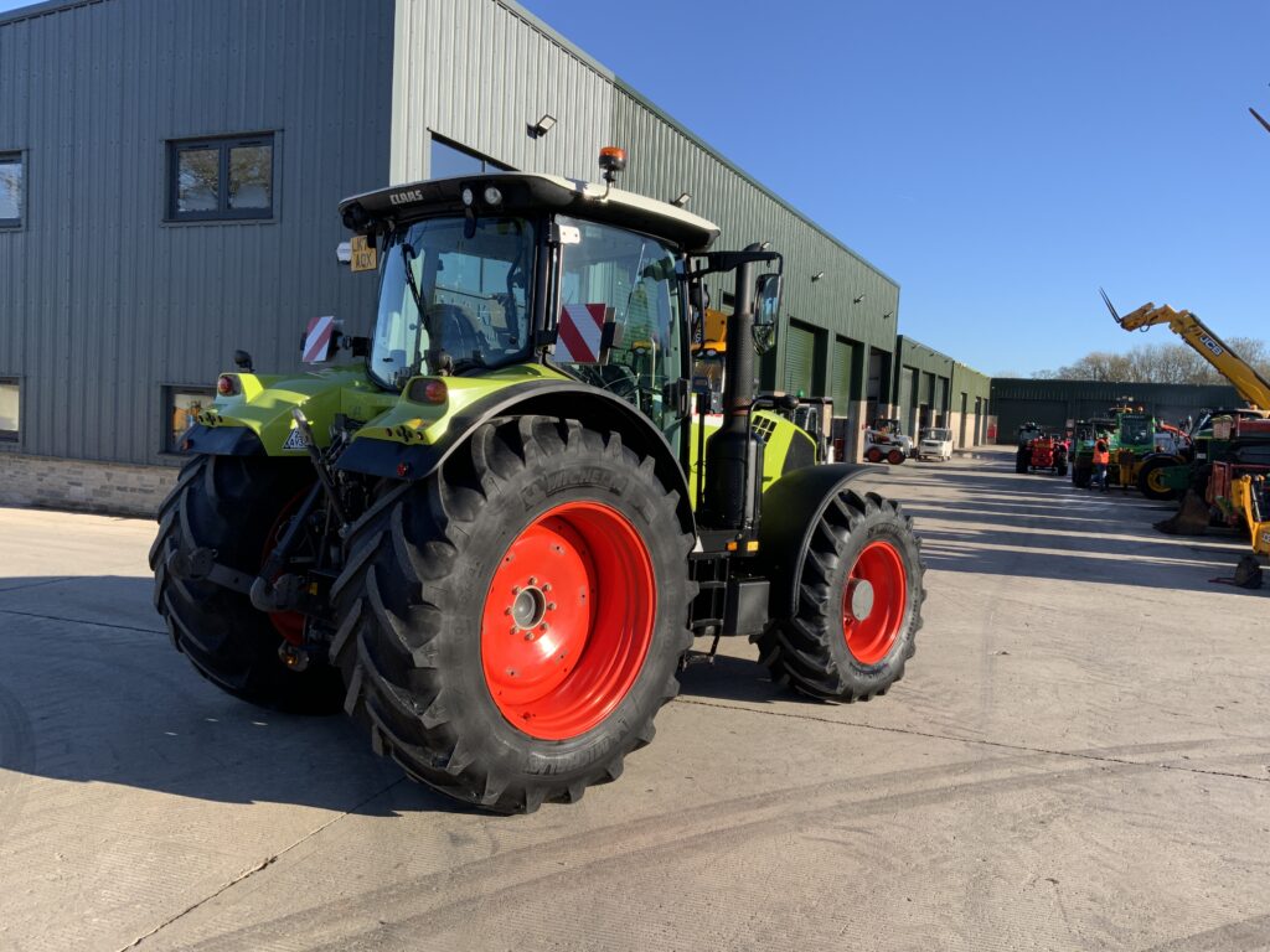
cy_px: 476
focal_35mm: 29
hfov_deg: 61.7
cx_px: 635
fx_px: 1064
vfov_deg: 48.2
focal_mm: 3
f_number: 1.8
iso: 16
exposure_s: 1/978
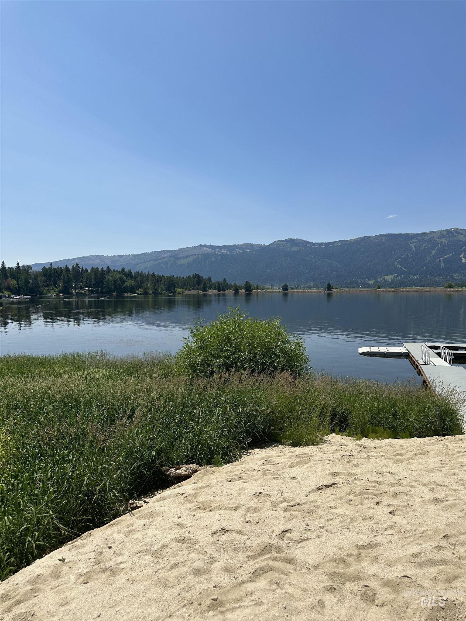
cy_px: 310
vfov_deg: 71.6
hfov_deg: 56.8
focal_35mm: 24
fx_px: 431
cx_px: 233
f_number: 1.78
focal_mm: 6.86
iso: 80
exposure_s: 1/7576
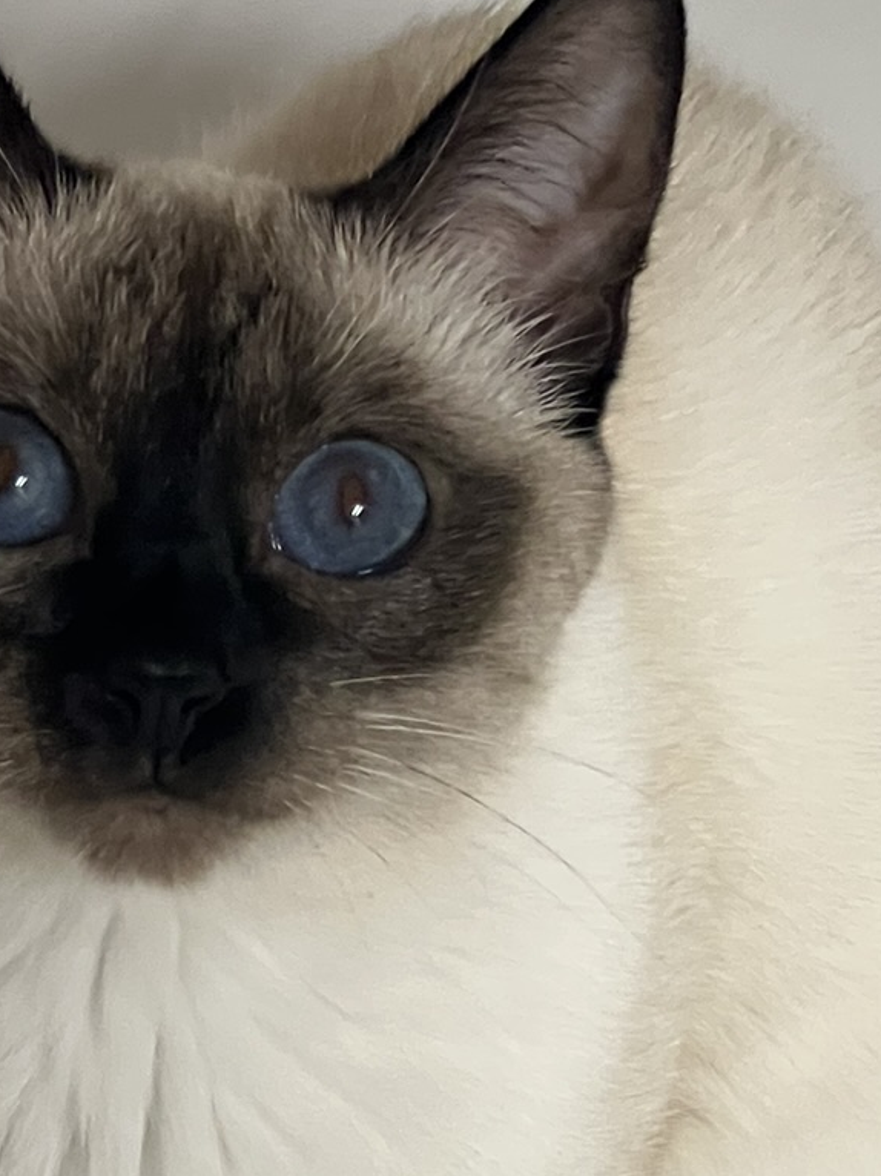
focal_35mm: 206
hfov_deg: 7.2
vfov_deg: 9.6
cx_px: 373
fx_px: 6994
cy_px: 933
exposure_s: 1/50
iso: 320
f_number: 2.8
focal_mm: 9
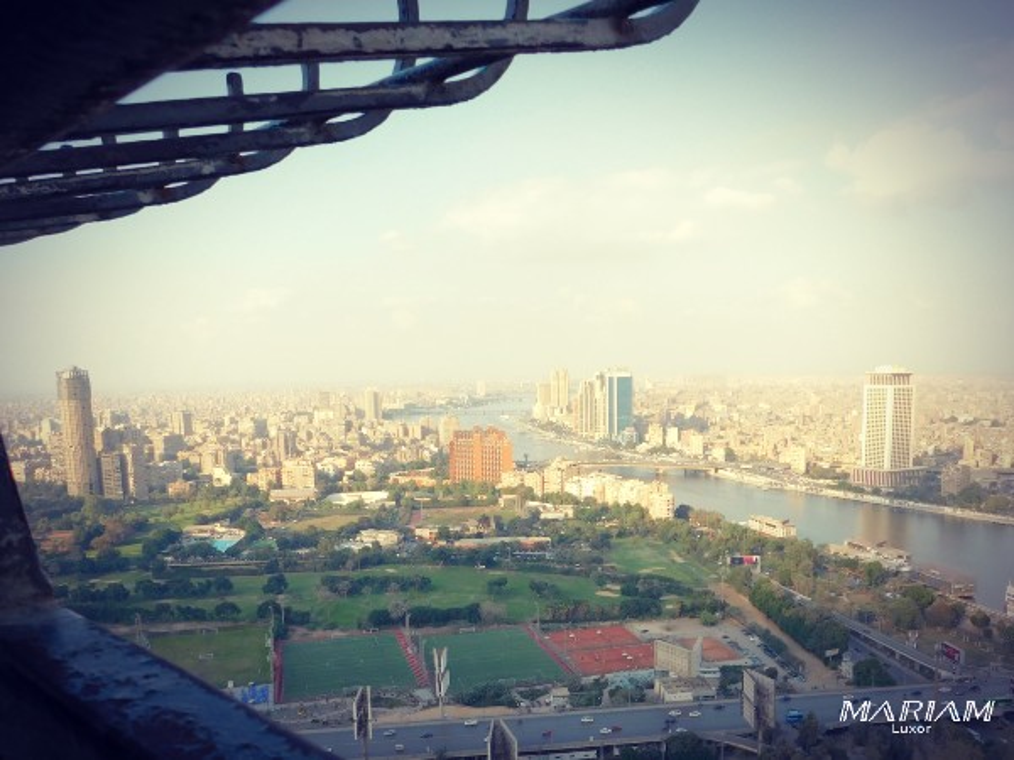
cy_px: 380
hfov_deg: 73.9
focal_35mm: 23
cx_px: 507
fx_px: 674
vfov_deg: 58.9
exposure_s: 1/800
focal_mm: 4
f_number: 3
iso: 125
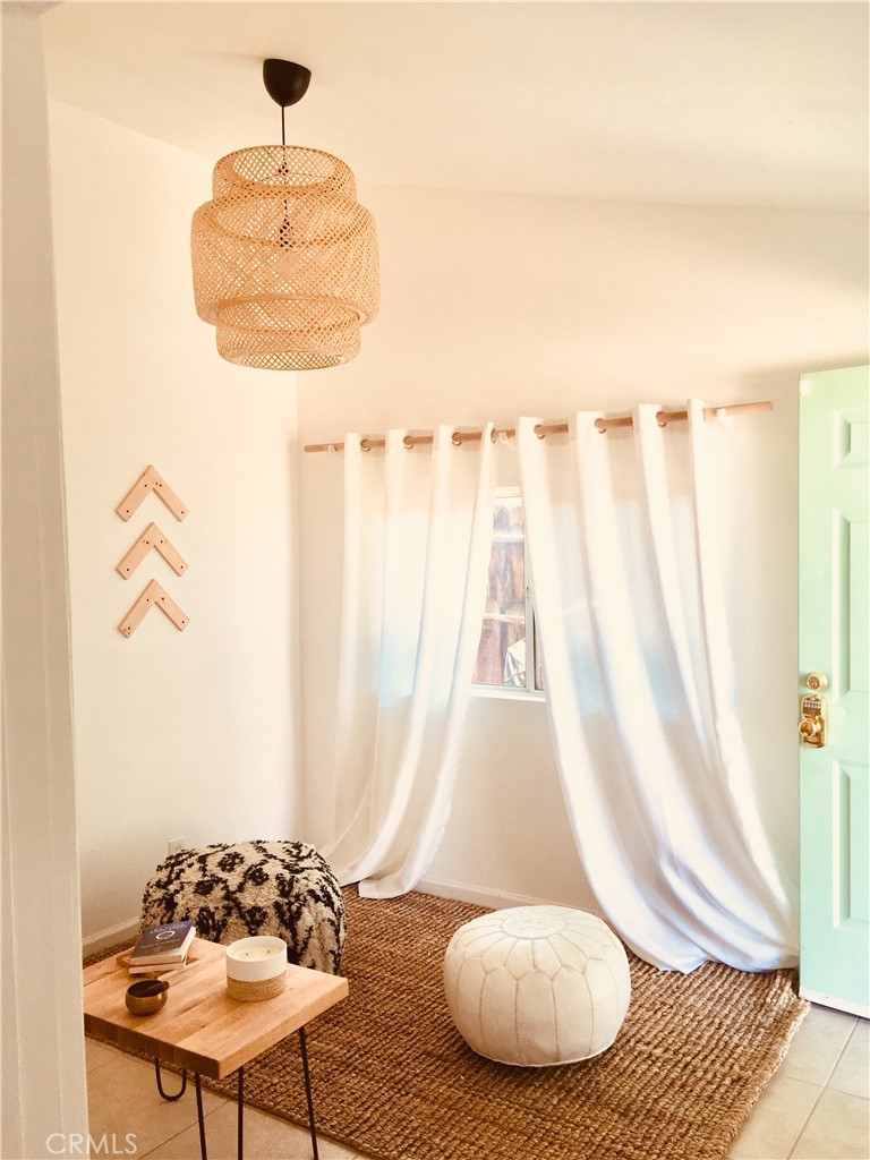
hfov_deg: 48.2
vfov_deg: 61.7
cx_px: 435
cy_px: 580
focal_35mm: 29
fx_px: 972
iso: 32
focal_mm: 4.15
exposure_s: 1/60
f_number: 2.2
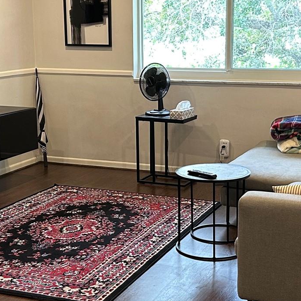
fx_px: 669
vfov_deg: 25.3
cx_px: 165
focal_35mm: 68
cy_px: 167
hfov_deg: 25.3
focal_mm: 5.7
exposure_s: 1/60
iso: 160
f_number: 1.5
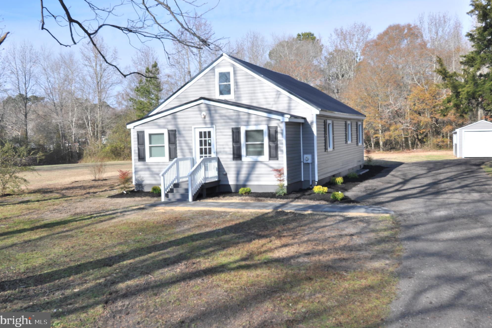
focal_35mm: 37
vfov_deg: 35.9
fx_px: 506
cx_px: 249
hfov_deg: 51.9
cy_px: 162
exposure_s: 1/320
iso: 200
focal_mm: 24
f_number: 9
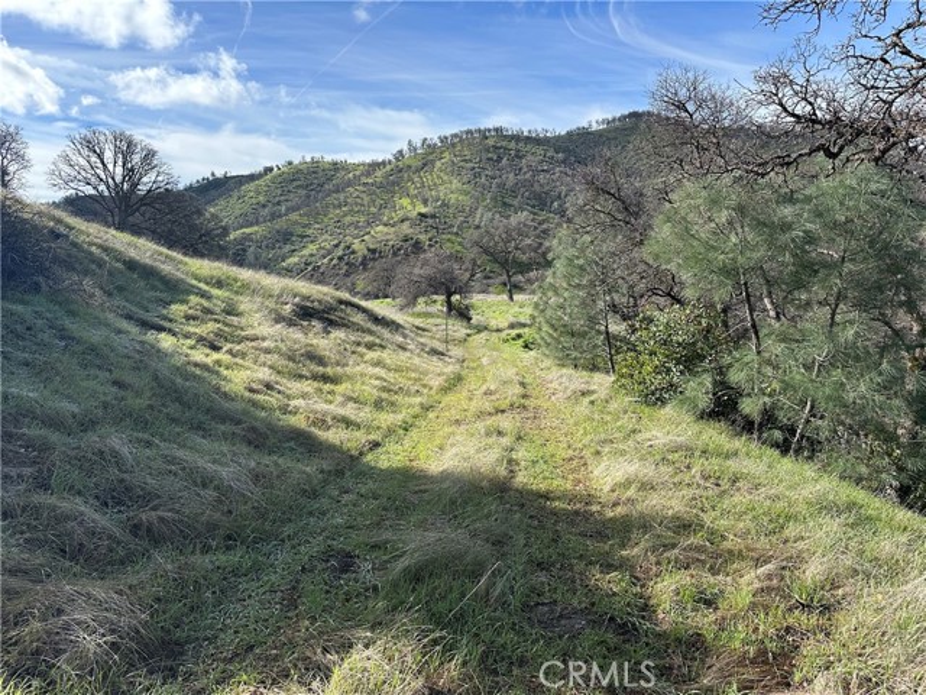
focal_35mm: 24
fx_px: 642
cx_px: 463
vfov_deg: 56.8
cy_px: 348
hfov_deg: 71.6
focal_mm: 6.86
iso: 80
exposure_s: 1/2660
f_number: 1.78
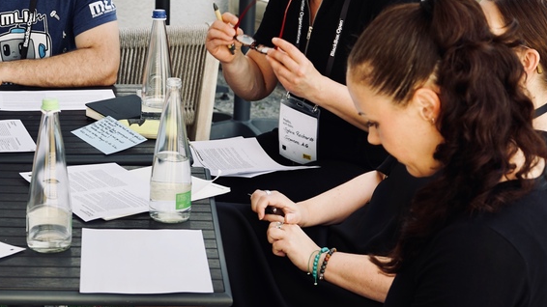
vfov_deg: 12.2
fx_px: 1436
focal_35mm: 99
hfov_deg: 21.4
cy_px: 120
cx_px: 134
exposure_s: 1/80
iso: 100
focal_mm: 53
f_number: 5.6
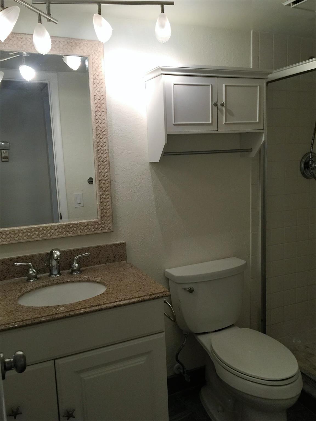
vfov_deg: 61.7
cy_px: 210
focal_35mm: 29
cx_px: 158
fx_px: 353
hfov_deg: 48.2
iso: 32
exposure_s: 1/30
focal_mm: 4.15
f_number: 2.2
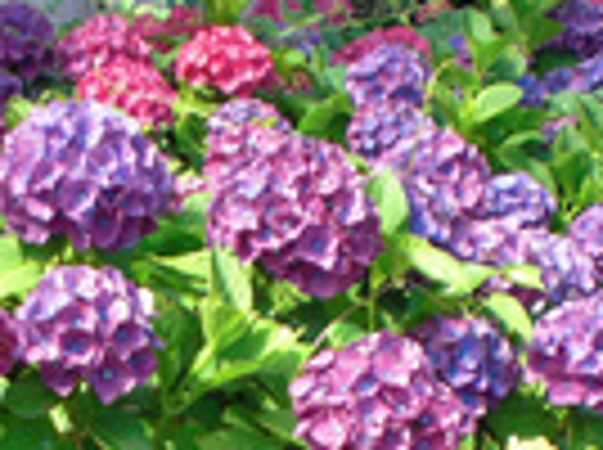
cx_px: 194
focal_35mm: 125
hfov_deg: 15.8
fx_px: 2174
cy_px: 734
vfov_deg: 11.2
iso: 64
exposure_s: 1/250
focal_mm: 6.3
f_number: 3.1
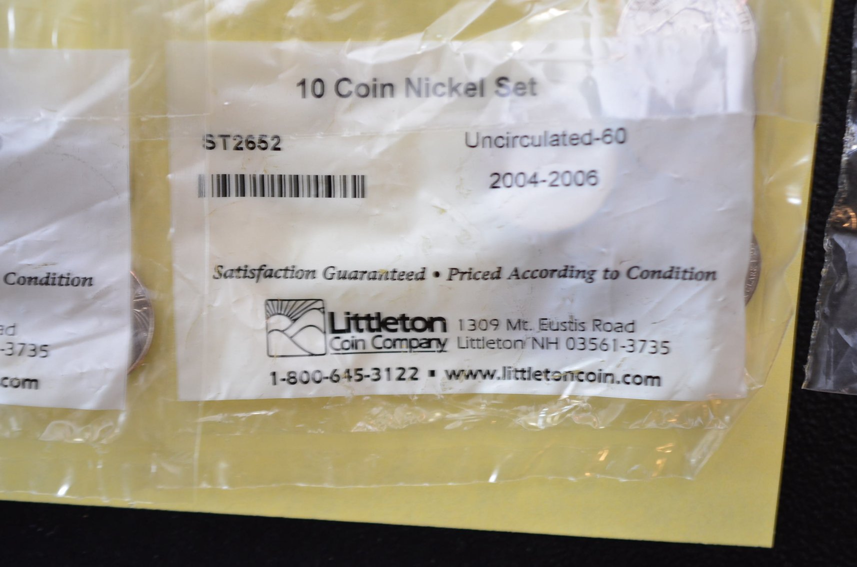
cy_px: 284
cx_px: 428
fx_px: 1425
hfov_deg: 33.5
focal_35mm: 60
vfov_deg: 22.5
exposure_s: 1/60
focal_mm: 40
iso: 800
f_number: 4
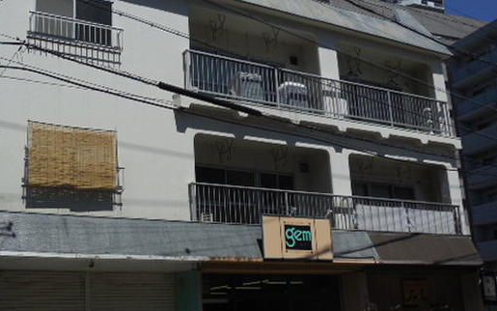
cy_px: 176
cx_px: 185
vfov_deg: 26.3
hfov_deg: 40.8
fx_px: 664
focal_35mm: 49
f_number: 6.8
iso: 125
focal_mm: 6.1
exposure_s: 1/1000
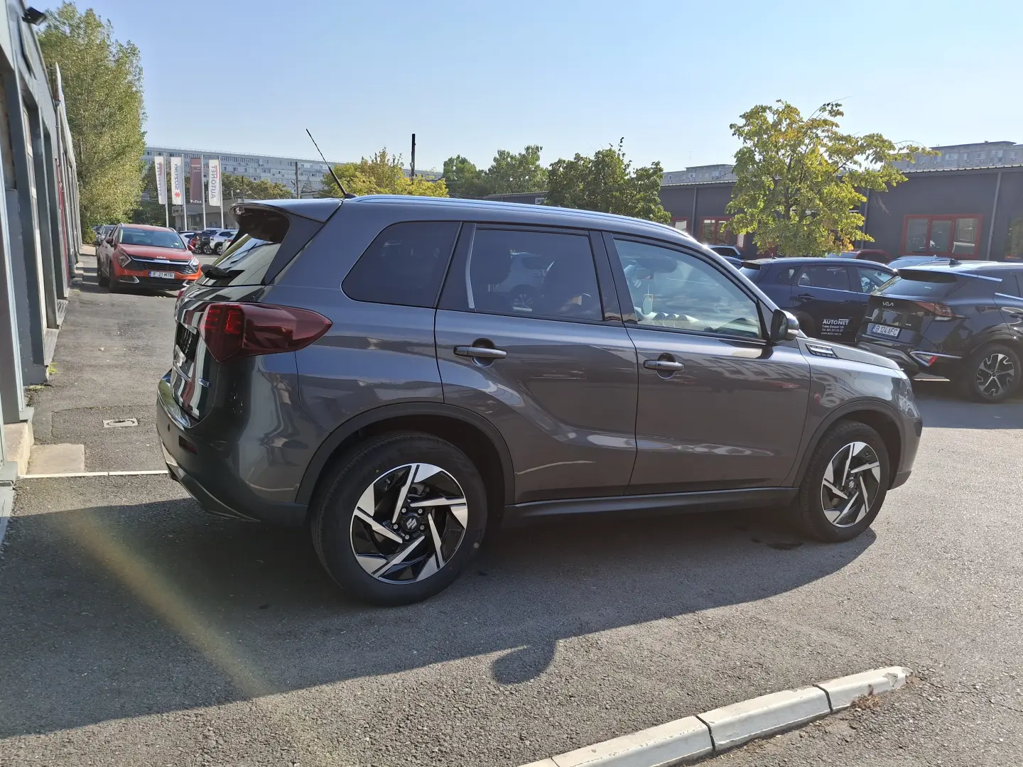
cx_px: 512
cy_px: 384
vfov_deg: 54.9
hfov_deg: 69.4
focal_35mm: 25
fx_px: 739
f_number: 1.8
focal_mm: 4.69
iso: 32
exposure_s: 1/1946
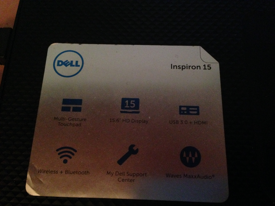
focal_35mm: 33
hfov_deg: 55.4
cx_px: 138
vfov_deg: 42.9
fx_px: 262
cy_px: 103
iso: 800
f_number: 2.4
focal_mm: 4.12
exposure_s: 1/15
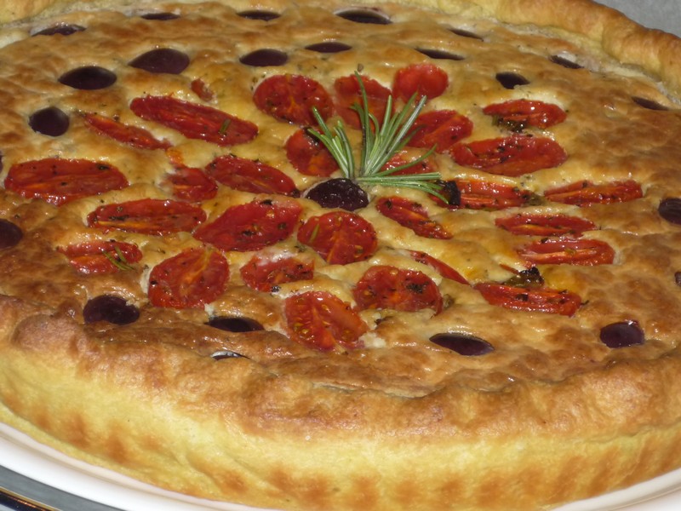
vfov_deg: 9.9
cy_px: 256
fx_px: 2951
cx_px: 340
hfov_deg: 13.2
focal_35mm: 150
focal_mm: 18.6
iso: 200
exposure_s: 1/60
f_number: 5.8
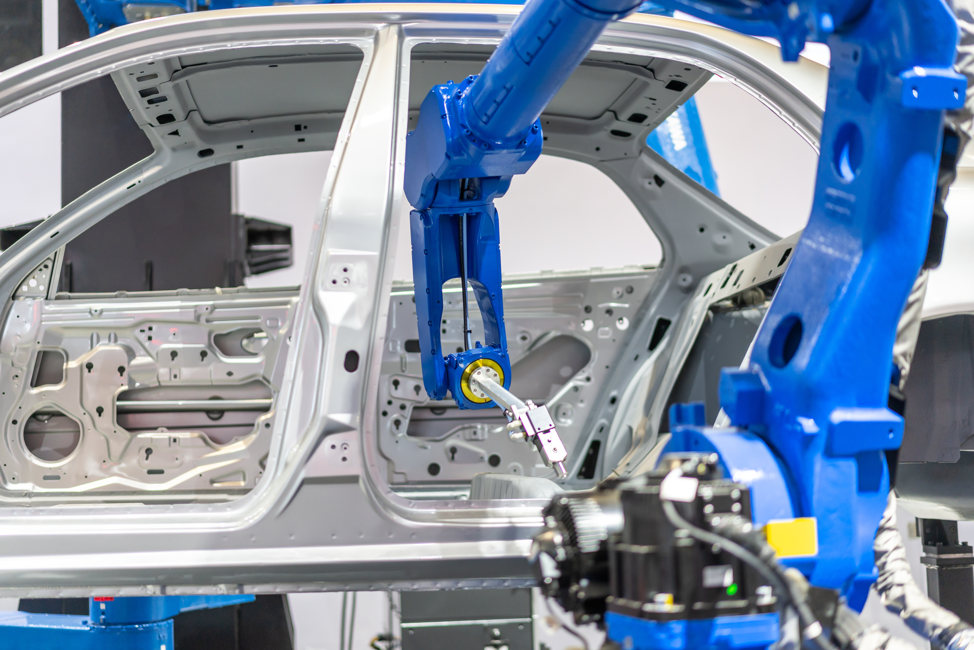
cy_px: 325
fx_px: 1488
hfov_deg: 36.2
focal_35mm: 55
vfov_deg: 24.6
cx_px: 487
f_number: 1.8
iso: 640
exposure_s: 1/500
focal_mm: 55
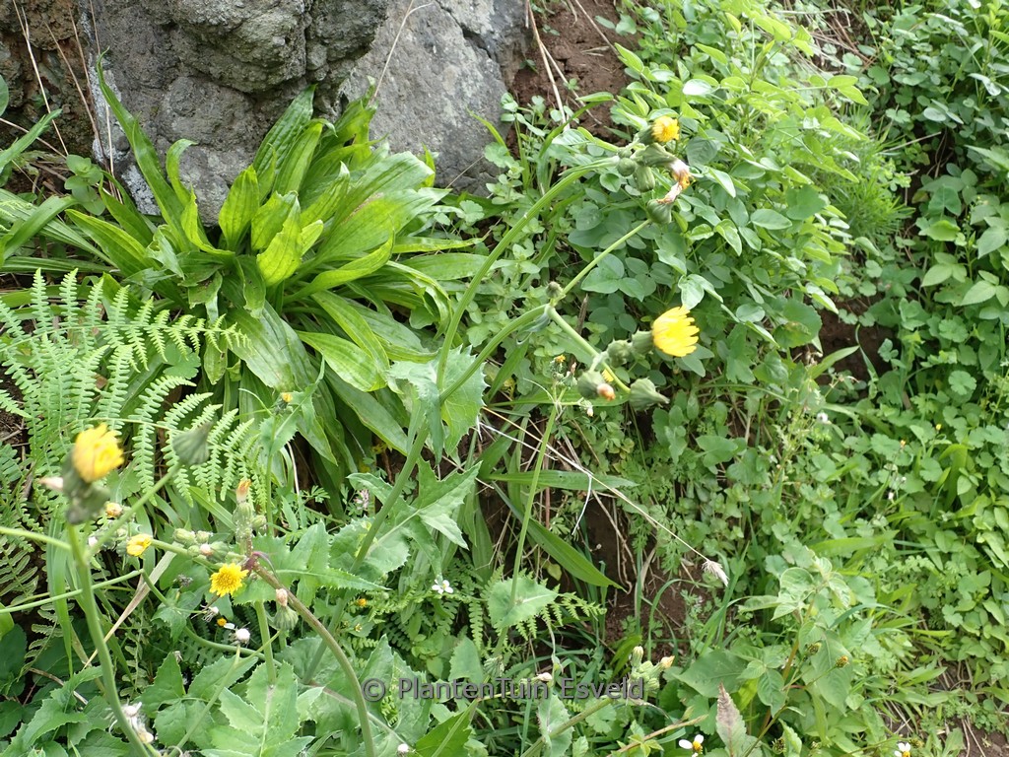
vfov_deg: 46.8
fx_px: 874
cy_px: 378
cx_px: 504
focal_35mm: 30
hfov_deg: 60.0
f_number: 3.2
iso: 100
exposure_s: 1/80
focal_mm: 5.5
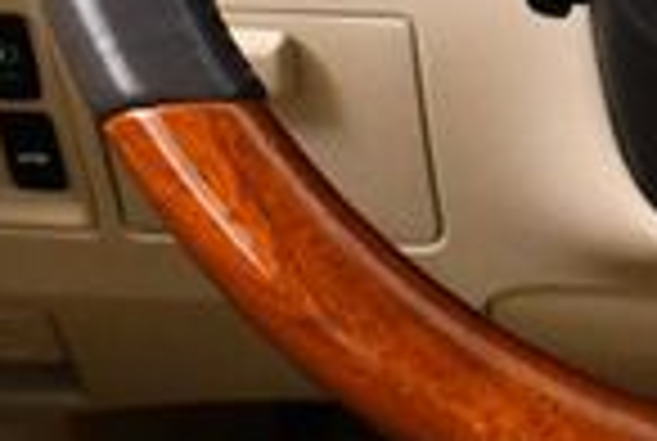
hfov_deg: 12.3
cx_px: 990
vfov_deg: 8.5
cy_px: -306
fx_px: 2889
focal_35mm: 158
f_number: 3.5
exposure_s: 1/125
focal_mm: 18
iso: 2800
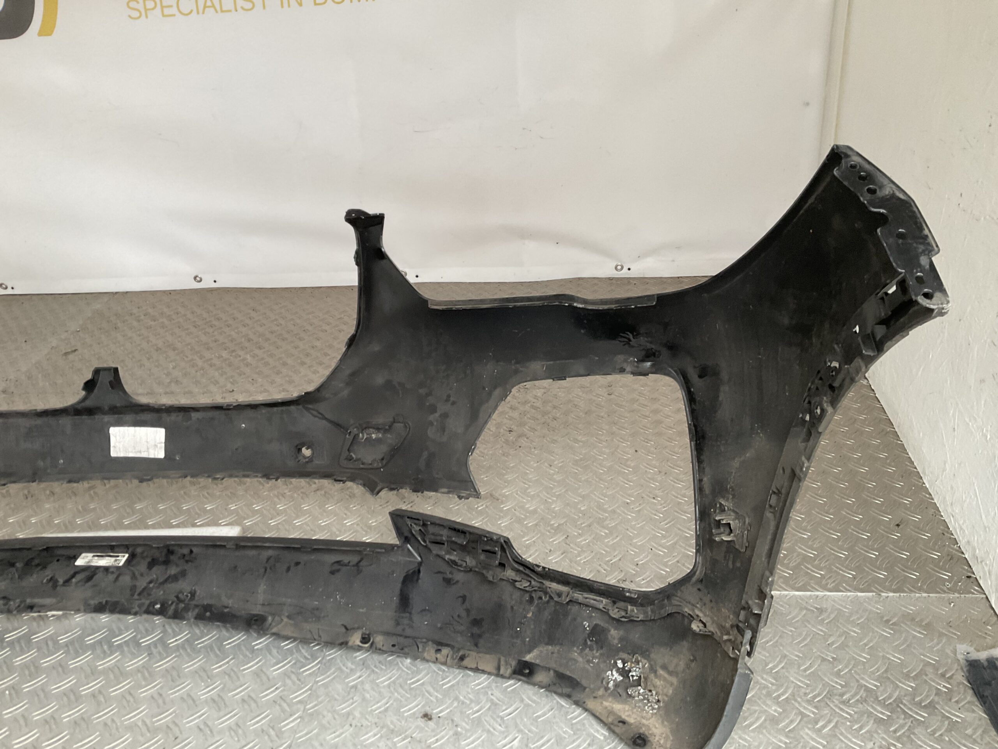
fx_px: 836
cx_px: 499
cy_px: 374
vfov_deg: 48.2
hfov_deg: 61.7
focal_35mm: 29
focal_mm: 3
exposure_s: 1/50
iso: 80
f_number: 1.8
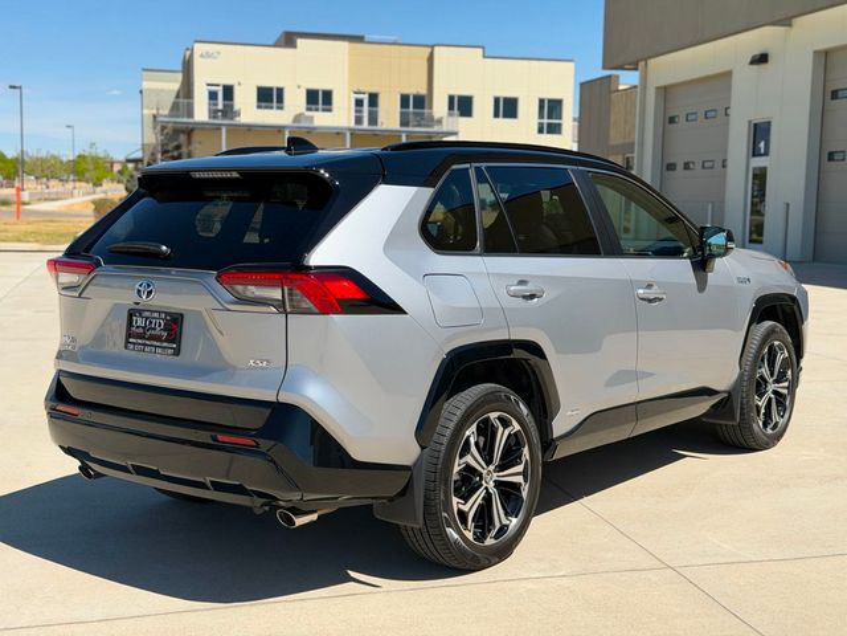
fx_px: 1174
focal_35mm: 48
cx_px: 424
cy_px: 318
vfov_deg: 30.3
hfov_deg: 39.7
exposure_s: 1/4878
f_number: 1.78
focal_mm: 6.76
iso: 80
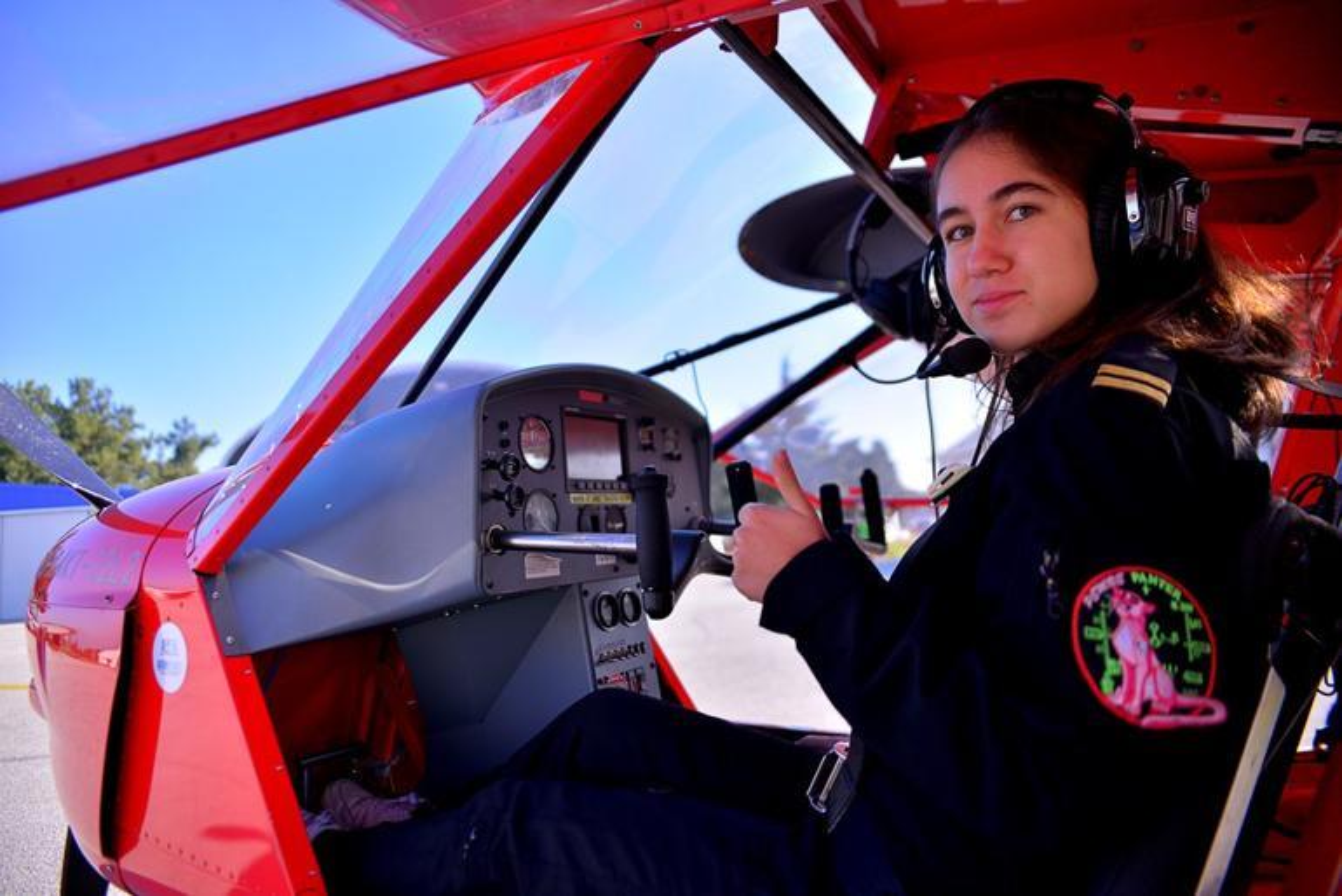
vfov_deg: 53.2
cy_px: 448
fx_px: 895
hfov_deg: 73.7
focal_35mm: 24
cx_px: 671
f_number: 2.8
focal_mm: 24
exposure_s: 1/3200
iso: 320
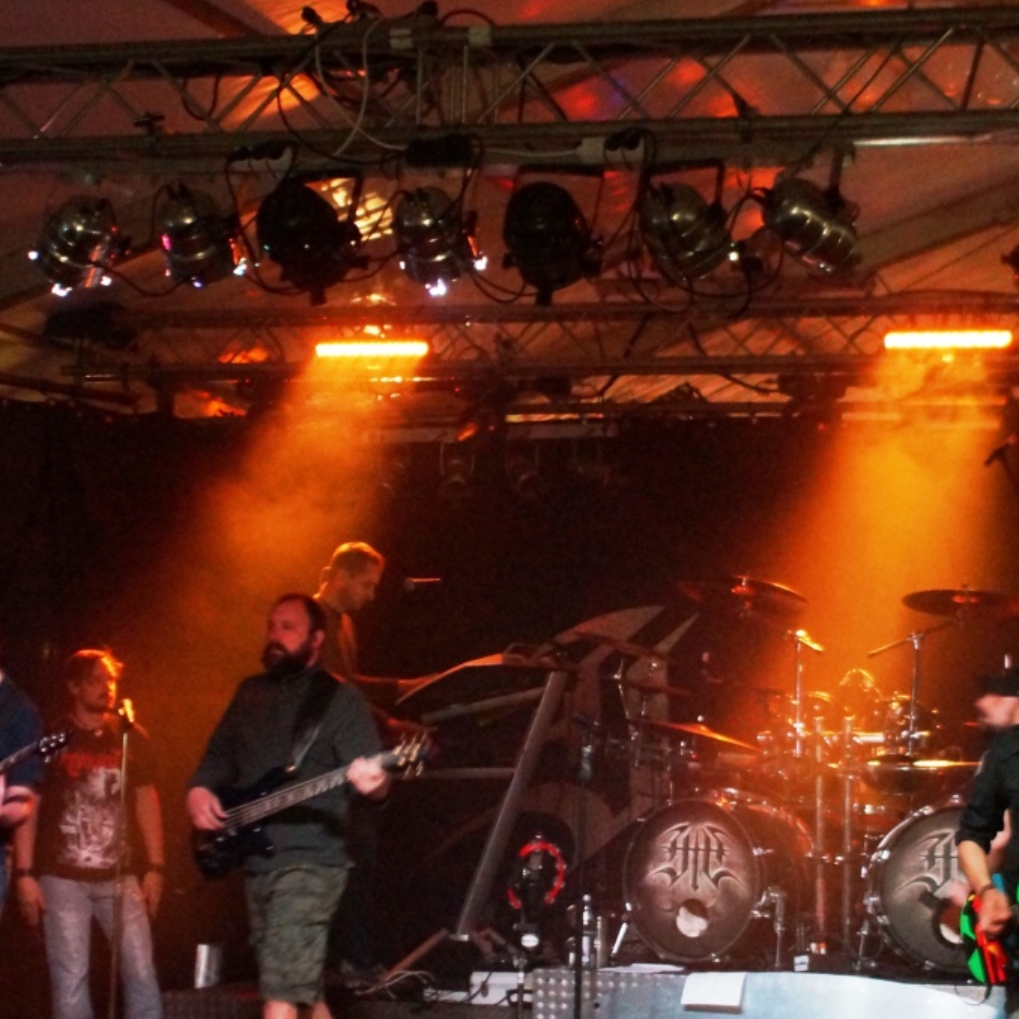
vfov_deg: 22.5
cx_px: 538
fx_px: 2564
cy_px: 509
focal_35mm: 77
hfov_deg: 22.5
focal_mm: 40
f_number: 4
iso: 3200
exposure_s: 1/20
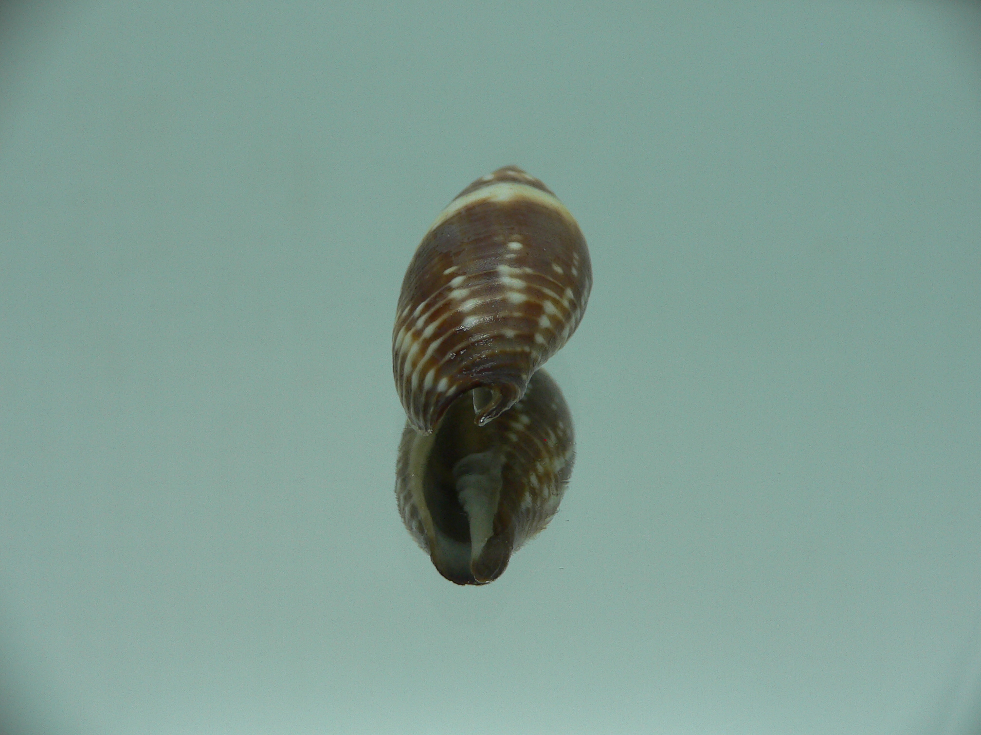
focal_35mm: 35
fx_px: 992
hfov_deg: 52.6
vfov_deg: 40.7
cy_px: 368
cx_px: 490
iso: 80
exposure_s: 1/80
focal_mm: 4.6
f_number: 2.8
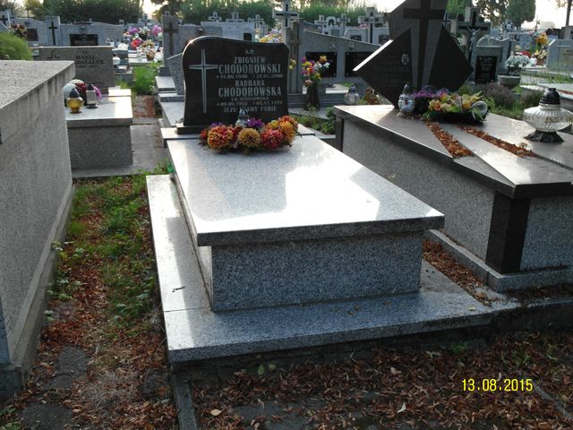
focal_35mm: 36
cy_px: 215
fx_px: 596
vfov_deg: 39.7
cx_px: 286
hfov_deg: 51.4
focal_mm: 7.8
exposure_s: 1/60
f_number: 3.7
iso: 100
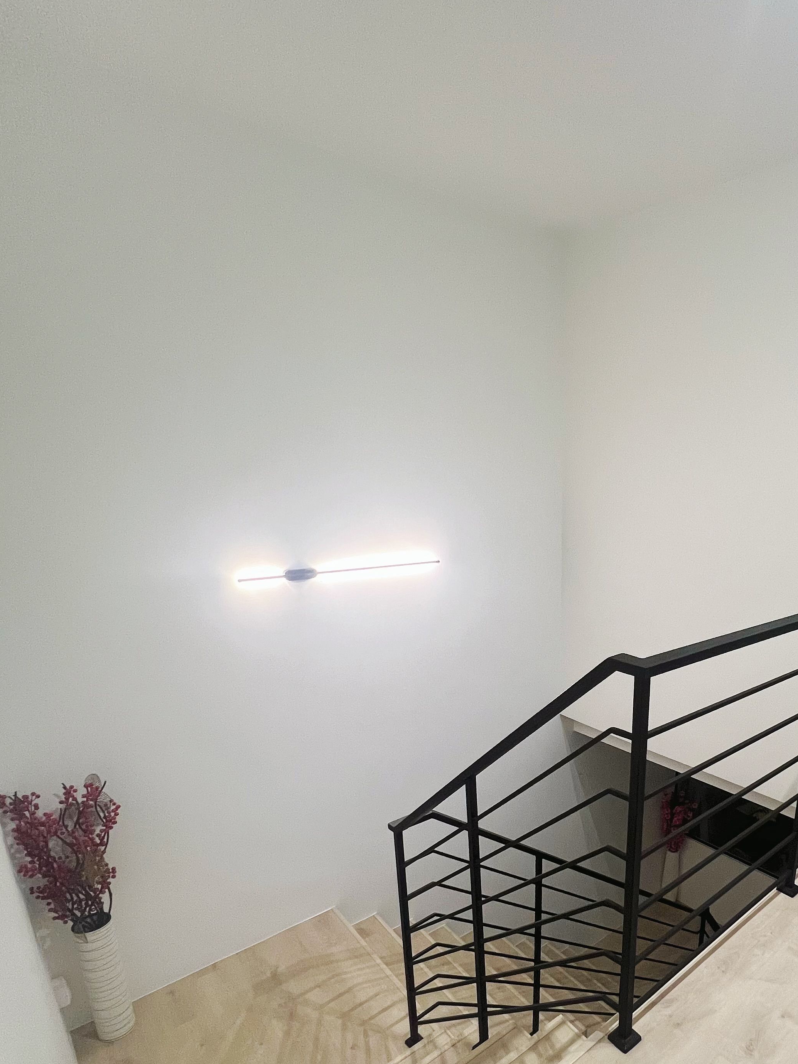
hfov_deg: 65.4
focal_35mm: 19
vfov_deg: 82.6
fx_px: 584
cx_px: 575
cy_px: 684
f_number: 1.8
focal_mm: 1.57
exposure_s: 1/50
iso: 250
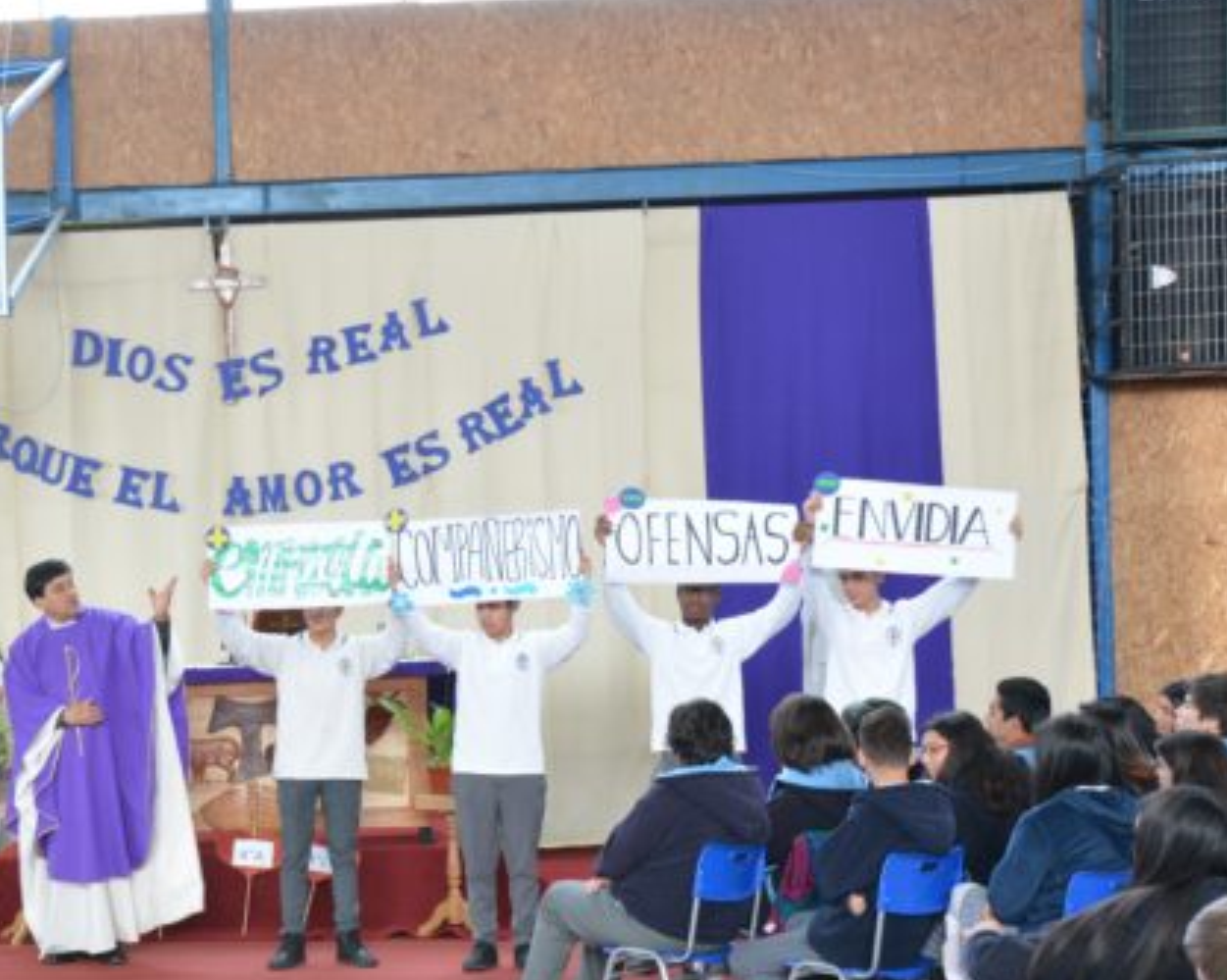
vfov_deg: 23.4
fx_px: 2354
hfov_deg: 28.3
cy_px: 639
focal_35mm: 65
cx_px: 156
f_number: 5.6
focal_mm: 25
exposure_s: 1/40
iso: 800
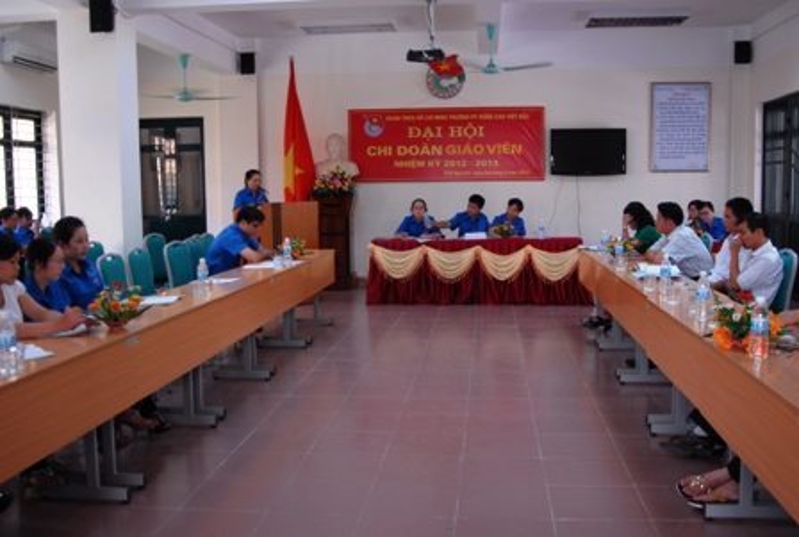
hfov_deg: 53.0
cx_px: 400
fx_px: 801
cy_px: 268
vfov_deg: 37.1
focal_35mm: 36
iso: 200
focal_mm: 24
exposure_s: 1/40
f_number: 3.5
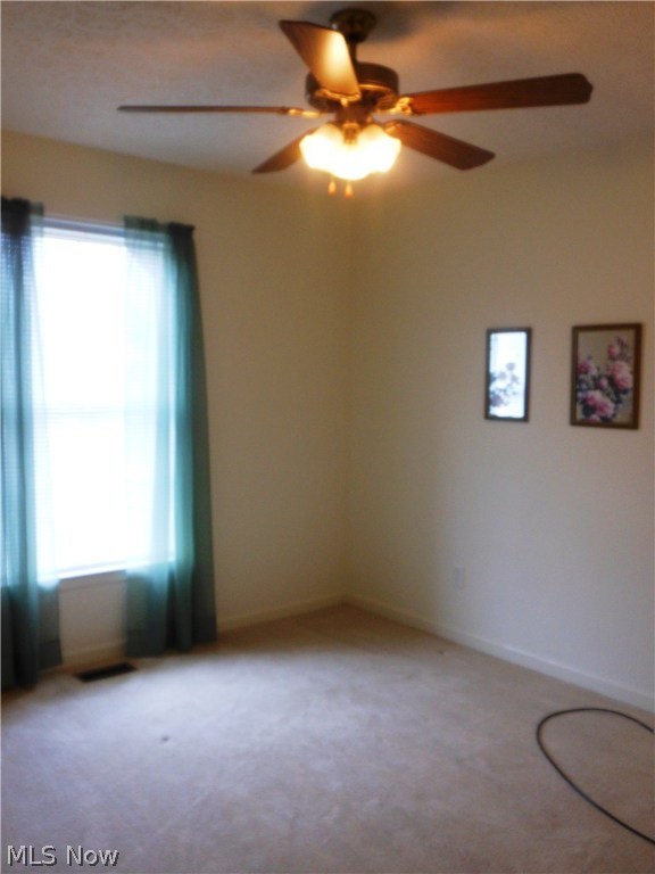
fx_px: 833
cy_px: 437
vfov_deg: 55.4
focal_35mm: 33
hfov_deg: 42.9
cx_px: 328
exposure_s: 1/30
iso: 125
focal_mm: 6
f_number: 3.5
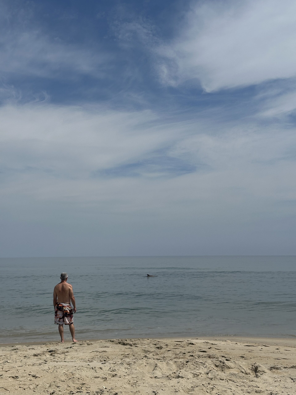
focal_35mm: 48
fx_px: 547
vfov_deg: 39.7
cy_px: 198
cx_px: 148
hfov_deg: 30.3
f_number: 1.78
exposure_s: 1/12048
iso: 64
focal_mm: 6.86
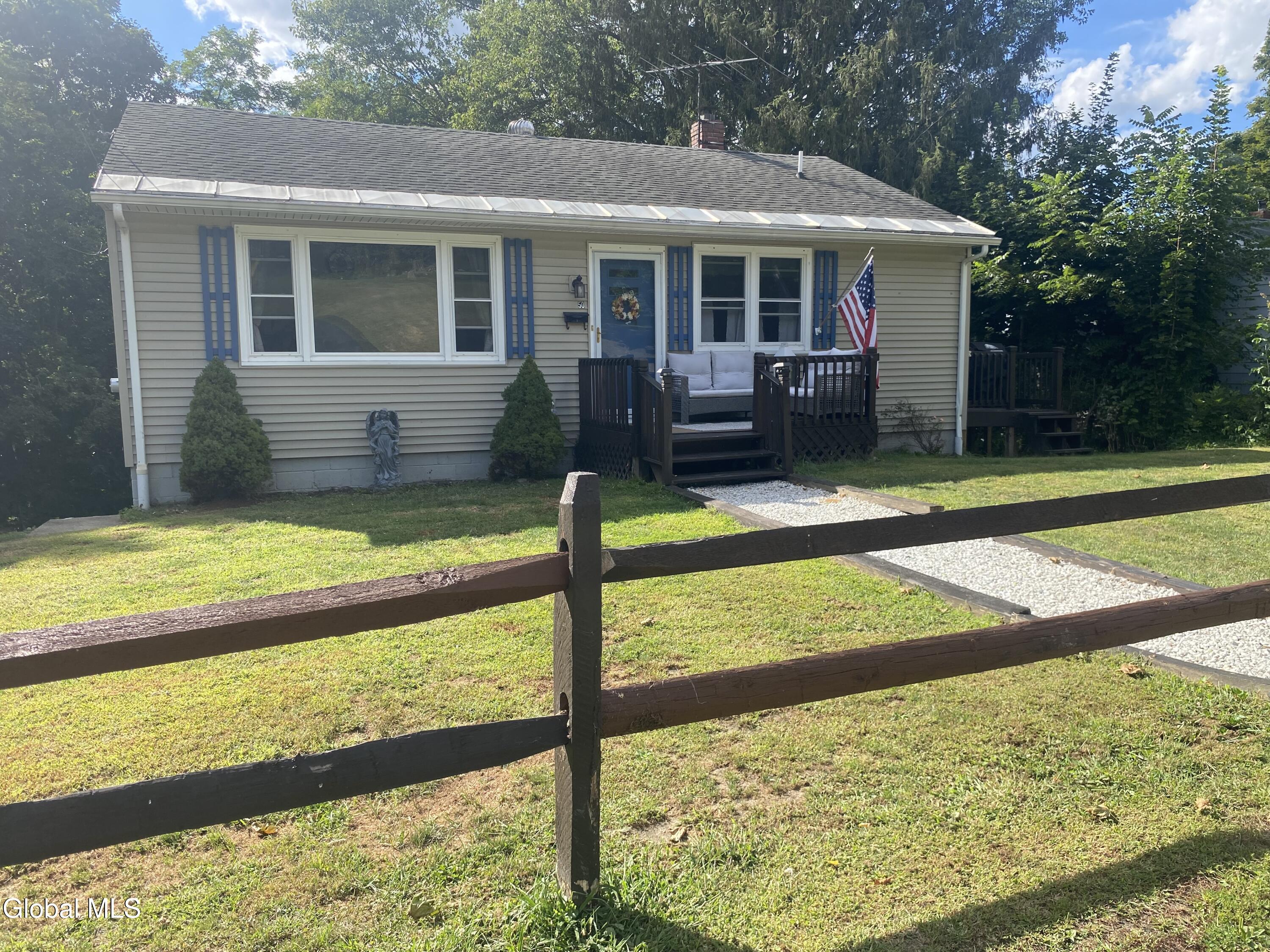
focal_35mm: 26
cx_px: 635
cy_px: 476
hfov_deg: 67.3
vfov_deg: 53.1
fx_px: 954
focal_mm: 4.25
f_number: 1.8
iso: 32
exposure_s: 1/981
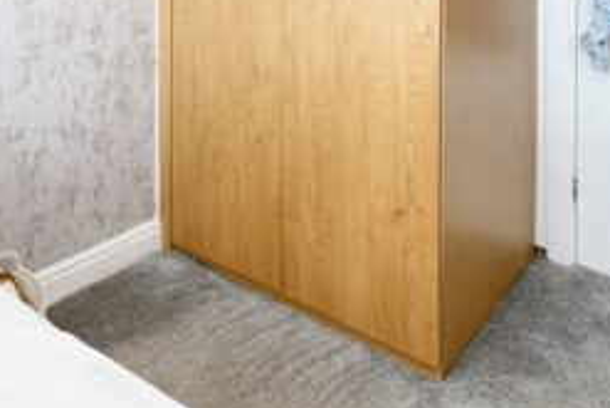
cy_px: -35
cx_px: 133
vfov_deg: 33.4
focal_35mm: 35
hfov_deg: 51.4
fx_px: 593
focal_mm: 10
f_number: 4
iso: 800
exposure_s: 1/42
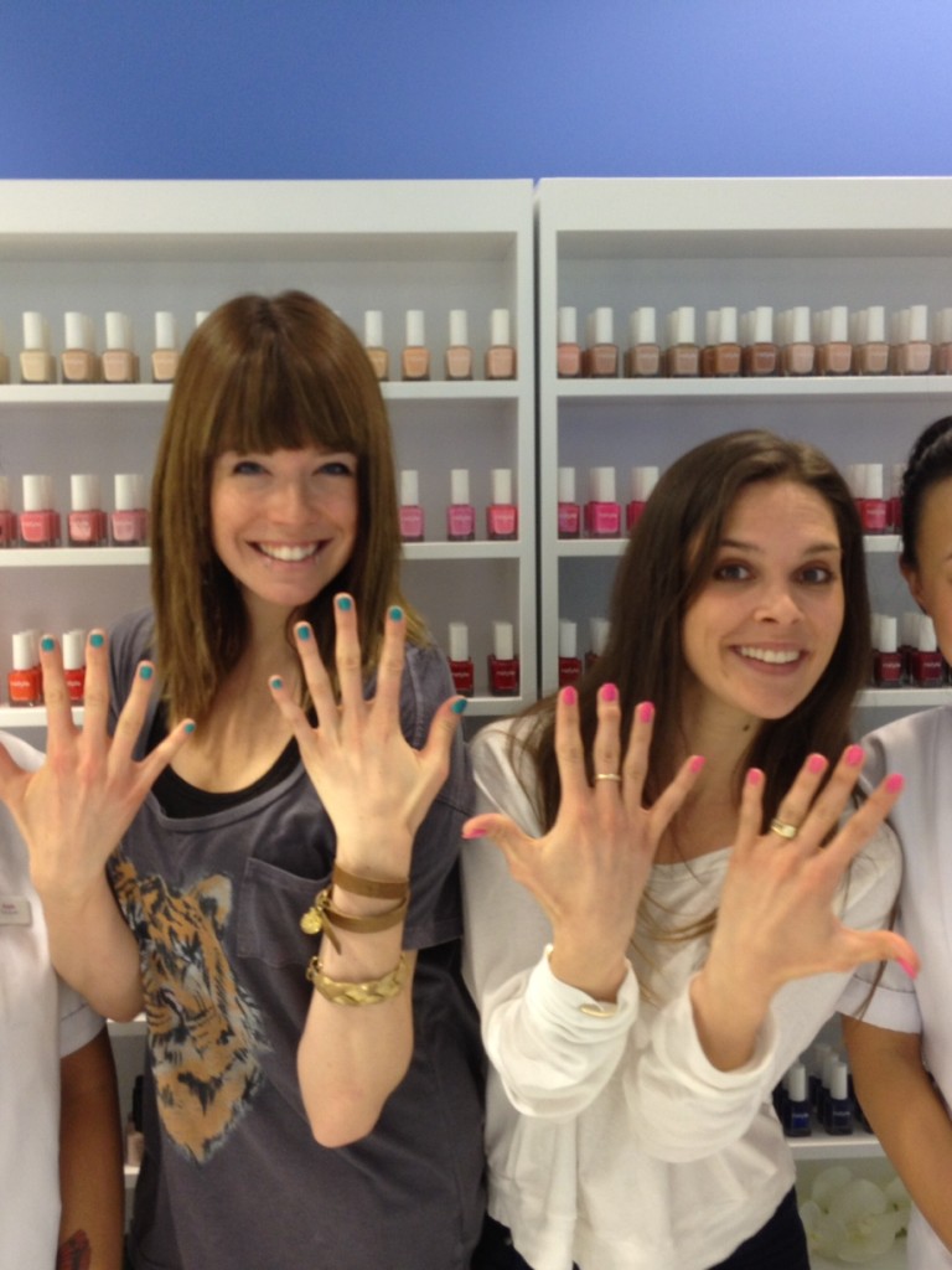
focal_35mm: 35
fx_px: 1283
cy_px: 635
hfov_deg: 40.7
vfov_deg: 52.6
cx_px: 476
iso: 80
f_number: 2.4
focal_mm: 4.28
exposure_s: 1/20
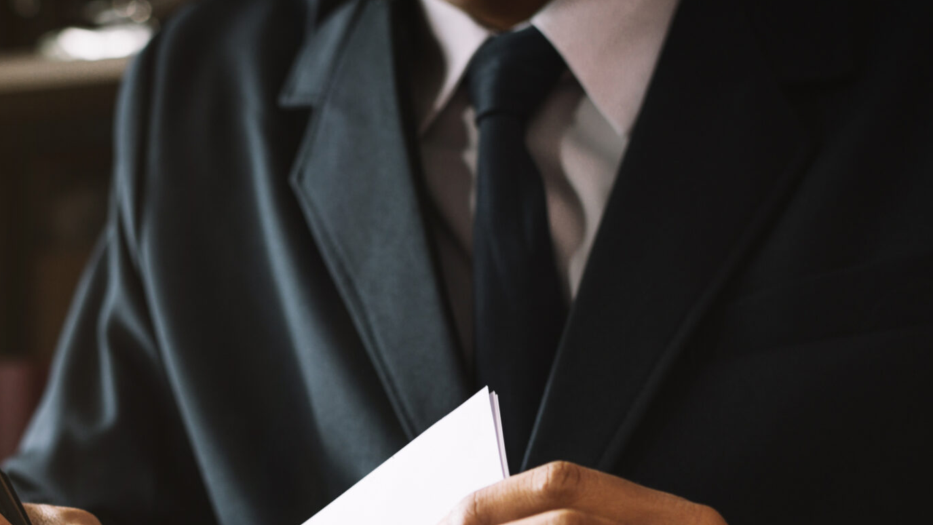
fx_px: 2796
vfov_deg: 10.6
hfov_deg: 18.9
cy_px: 562
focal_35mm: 113
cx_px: 316
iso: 400
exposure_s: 1/30
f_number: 3.5
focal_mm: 58
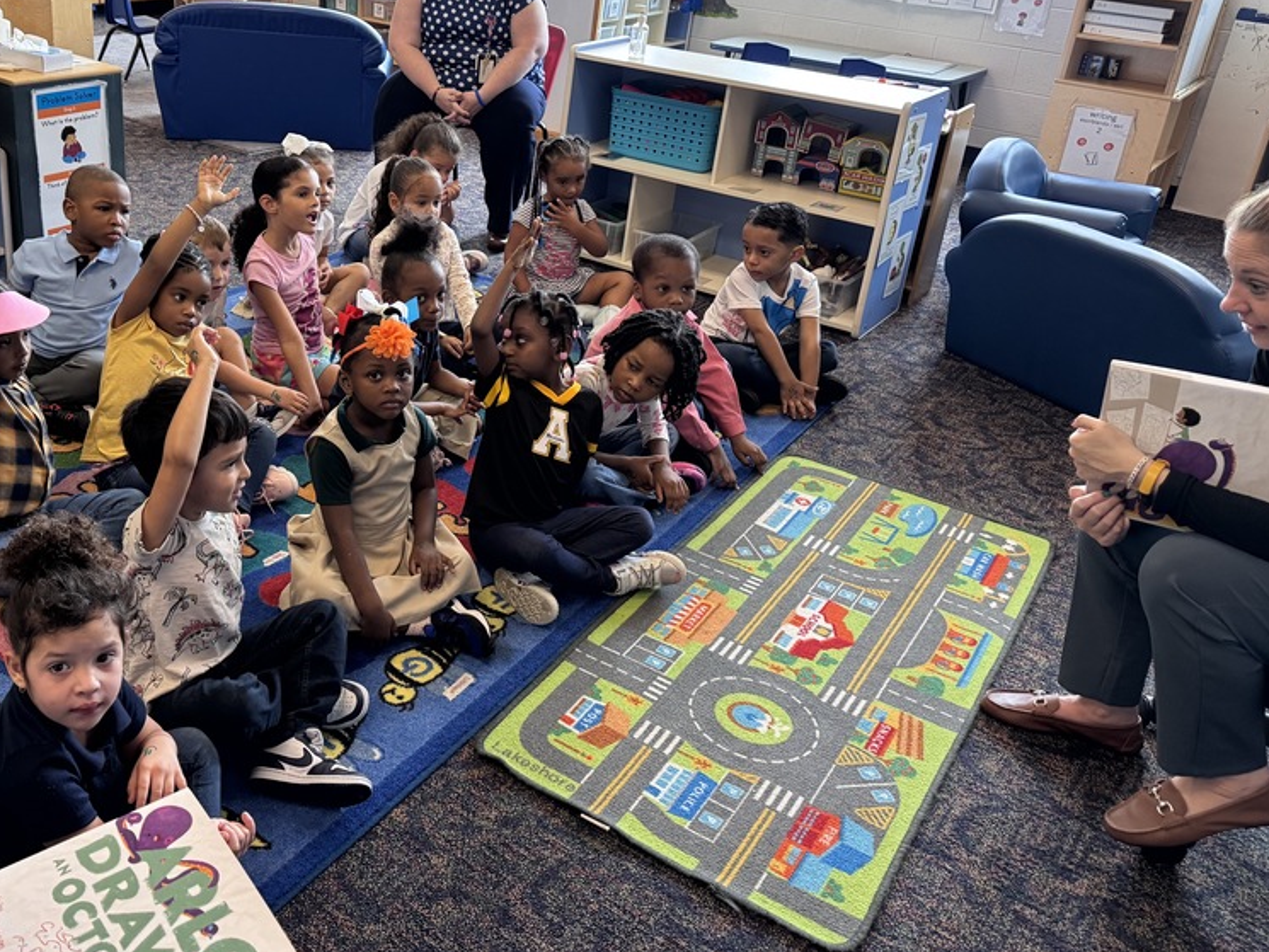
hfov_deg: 54.1
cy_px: 351
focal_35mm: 33
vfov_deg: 42.6
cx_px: 407
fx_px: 1210
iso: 320
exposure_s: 1/60
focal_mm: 6.76
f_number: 1.78
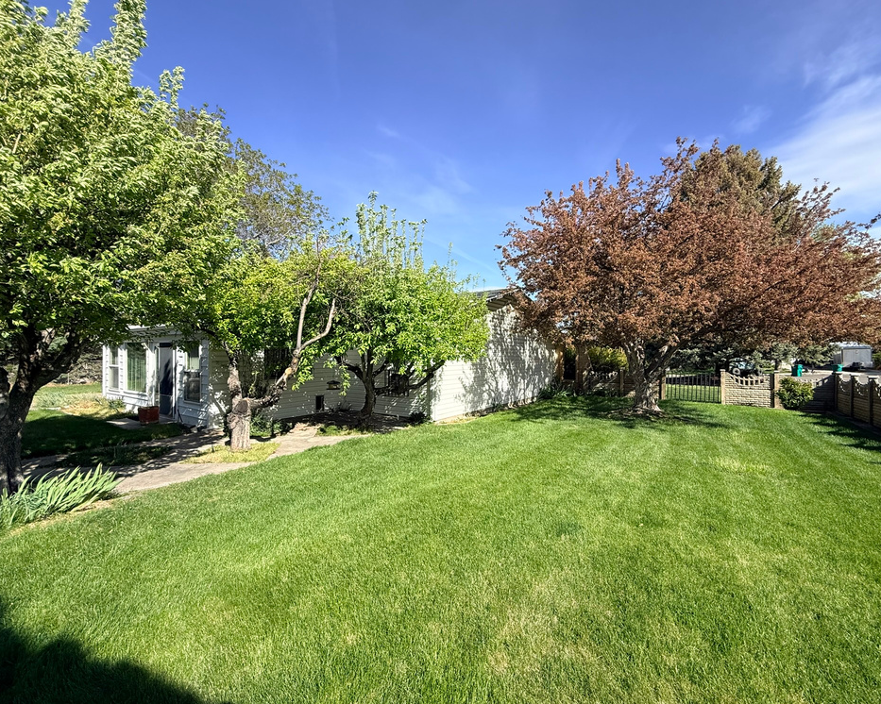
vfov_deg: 84.0
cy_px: 354
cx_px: 447
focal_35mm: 15
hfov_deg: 96.8
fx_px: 391
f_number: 2.2
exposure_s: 1/1698
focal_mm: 2.22
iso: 64
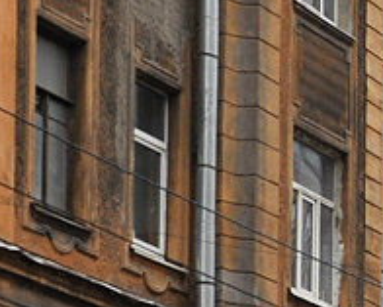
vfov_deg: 5.8
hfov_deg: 7.0
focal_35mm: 261
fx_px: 2960
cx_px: 862
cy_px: 613
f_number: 4.5
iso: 400
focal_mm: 26
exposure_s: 1/160
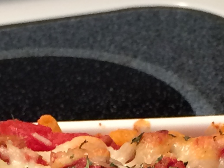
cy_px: 353
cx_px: 125
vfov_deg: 7.5
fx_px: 1224
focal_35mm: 189
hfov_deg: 10.5
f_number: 2.2
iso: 100
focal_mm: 4.12
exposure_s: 1/30
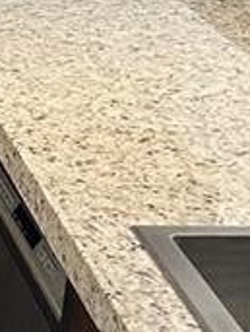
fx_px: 1746
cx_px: -397
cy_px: 161
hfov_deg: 7.5
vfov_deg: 10.8
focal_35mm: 182
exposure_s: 1/60
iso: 125
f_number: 1.5
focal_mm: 5.7
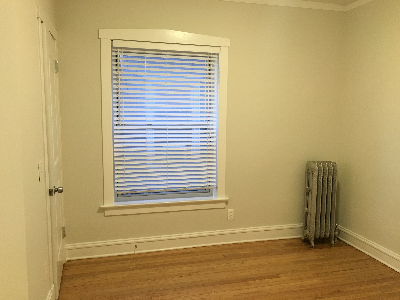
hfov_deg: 61.7
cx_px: 200
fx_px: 335
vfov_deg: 48.2
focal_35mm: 29
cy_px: 150
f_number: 2.2
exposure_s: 1/30
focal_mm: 4.15
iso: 100
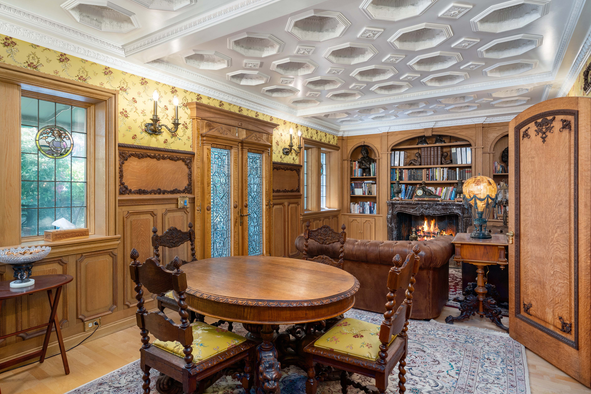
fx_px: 312
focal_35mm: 19
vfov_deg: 64.6
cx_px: 297
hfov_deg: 86.9
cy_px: 197
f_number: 6.3
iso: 1000
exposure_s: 1/13
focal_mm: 18
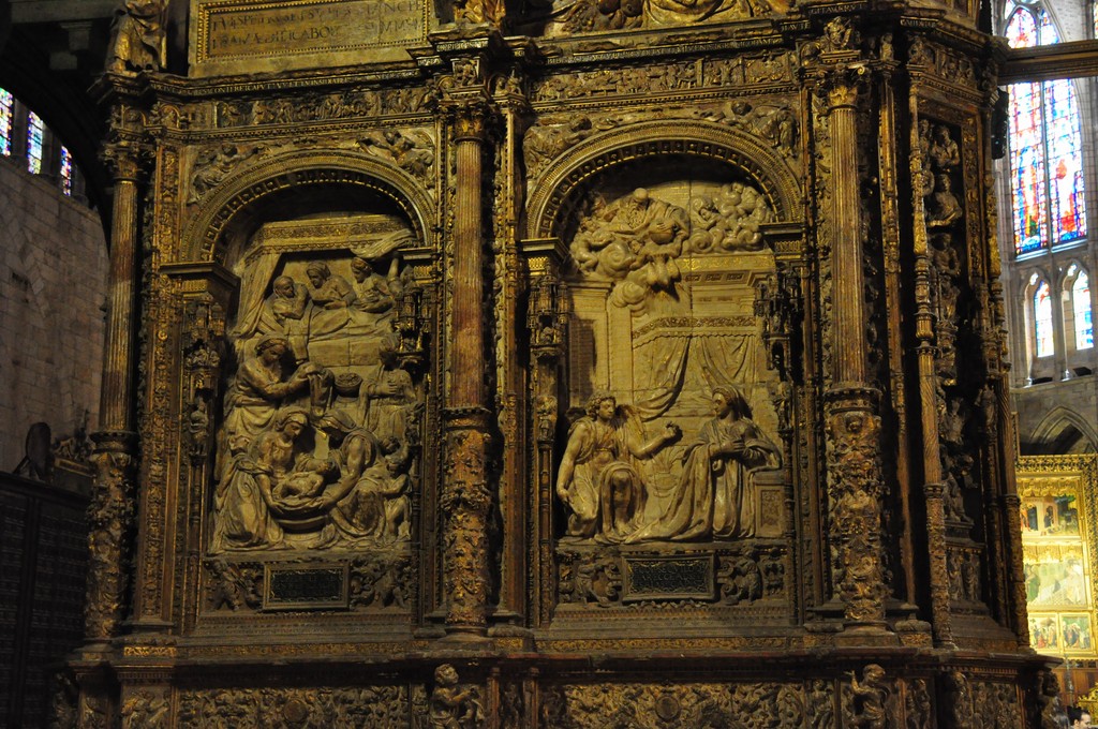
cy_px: 364
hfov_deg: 37.9
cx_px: 549
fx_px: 1599
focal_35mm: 52
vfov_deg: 25.7
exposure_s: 1/15
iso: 3200
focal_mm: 35
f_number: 4.2
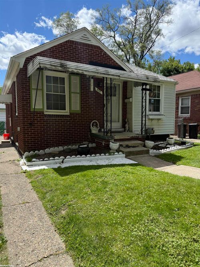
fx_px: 185
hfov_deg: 56.8
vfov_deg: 71.6
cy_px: 134
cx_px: 100
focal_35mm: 24
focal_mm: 6.76
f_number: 1.78
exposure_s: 1/3953
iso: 100
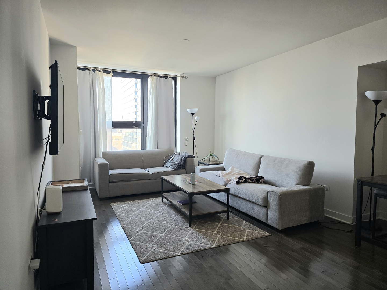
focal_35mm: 23
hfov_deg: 73.9
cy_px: 145
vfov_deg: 58.9
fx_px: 257
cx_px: 194
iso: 160
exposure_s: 1/182
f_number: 1.7
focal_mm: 6.3
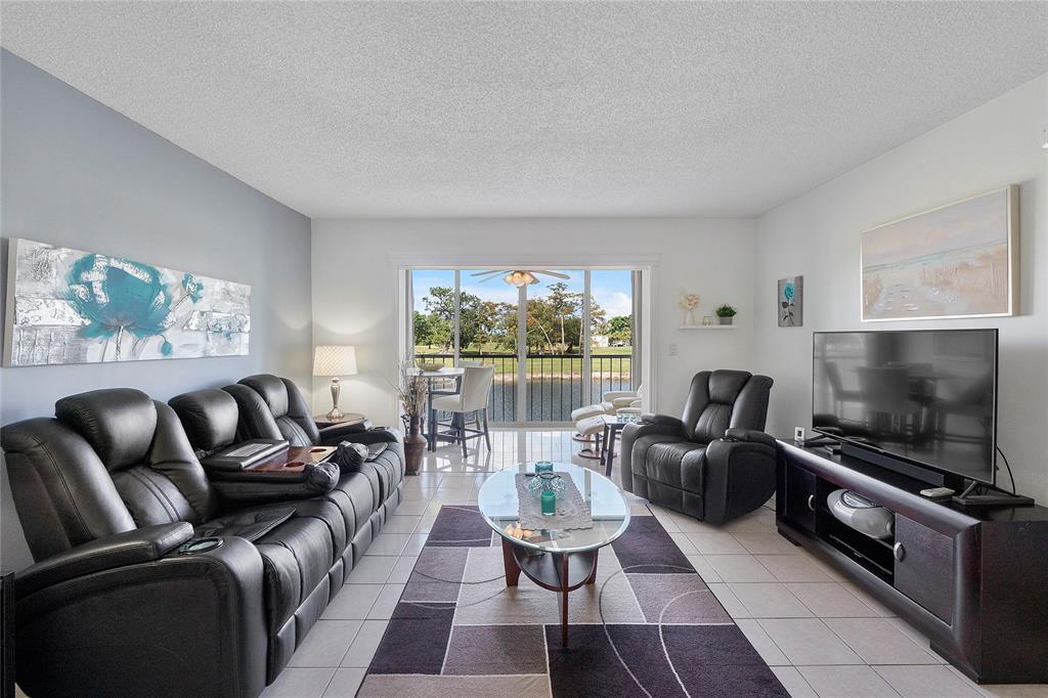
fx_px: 437
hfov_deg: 100.4
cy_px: 349
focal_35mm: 15
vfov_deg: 77.3
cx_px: 524
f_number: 8
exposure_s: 1/100
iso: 800
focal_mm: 10
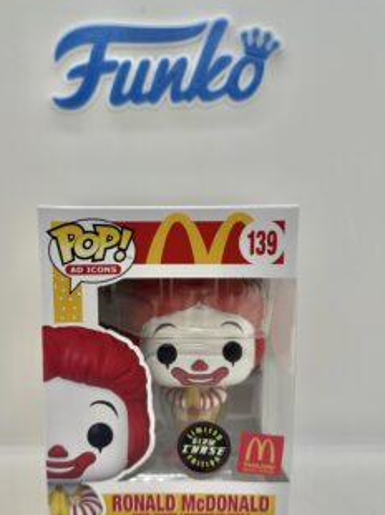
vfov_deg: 58.3
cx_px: 166
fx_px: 460
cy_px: 284
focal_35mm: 31
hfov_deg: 45.3
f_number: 1.78
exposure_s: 1/309
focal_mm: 6.86
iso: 80
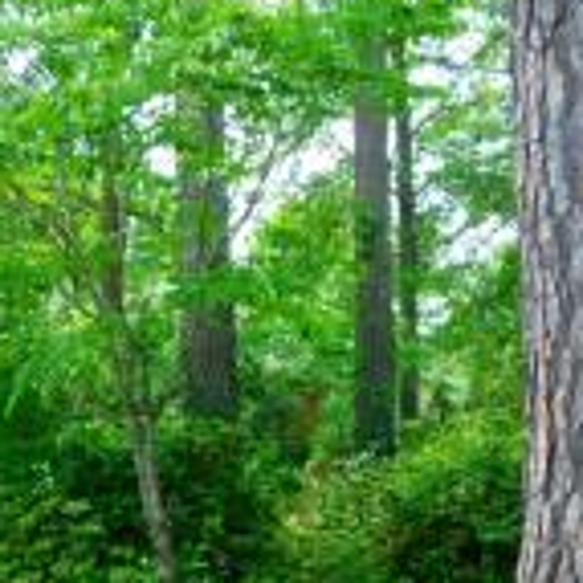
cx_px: 322
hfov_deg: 30.0
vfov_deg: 29.7
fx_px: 1086
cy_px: 420
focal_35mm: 57
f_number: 3
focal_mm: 4
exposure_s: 1/200
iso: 125
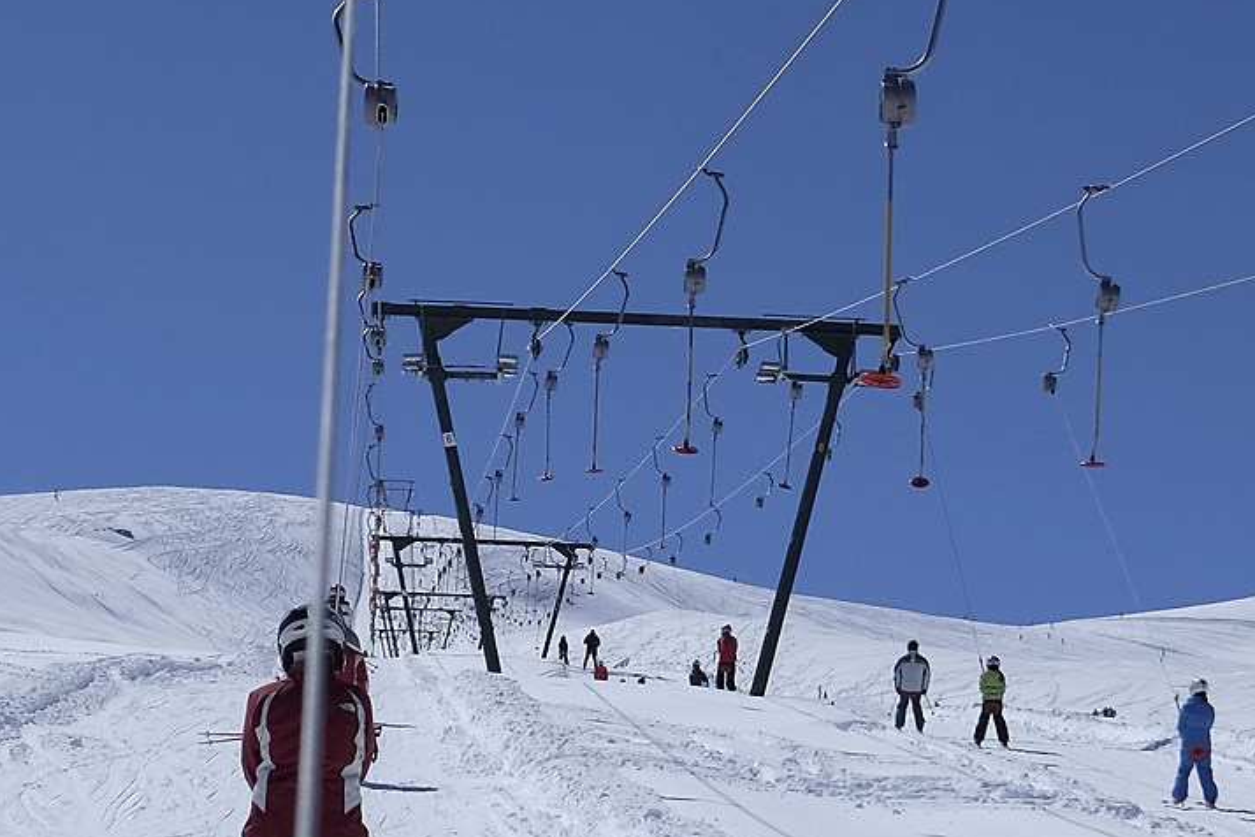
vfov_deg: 11.3
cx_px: 640
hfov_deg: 16.9
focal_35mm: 121
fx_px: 4218
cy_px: 554
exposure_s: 1/5000
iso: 200
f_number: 4
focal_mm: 24
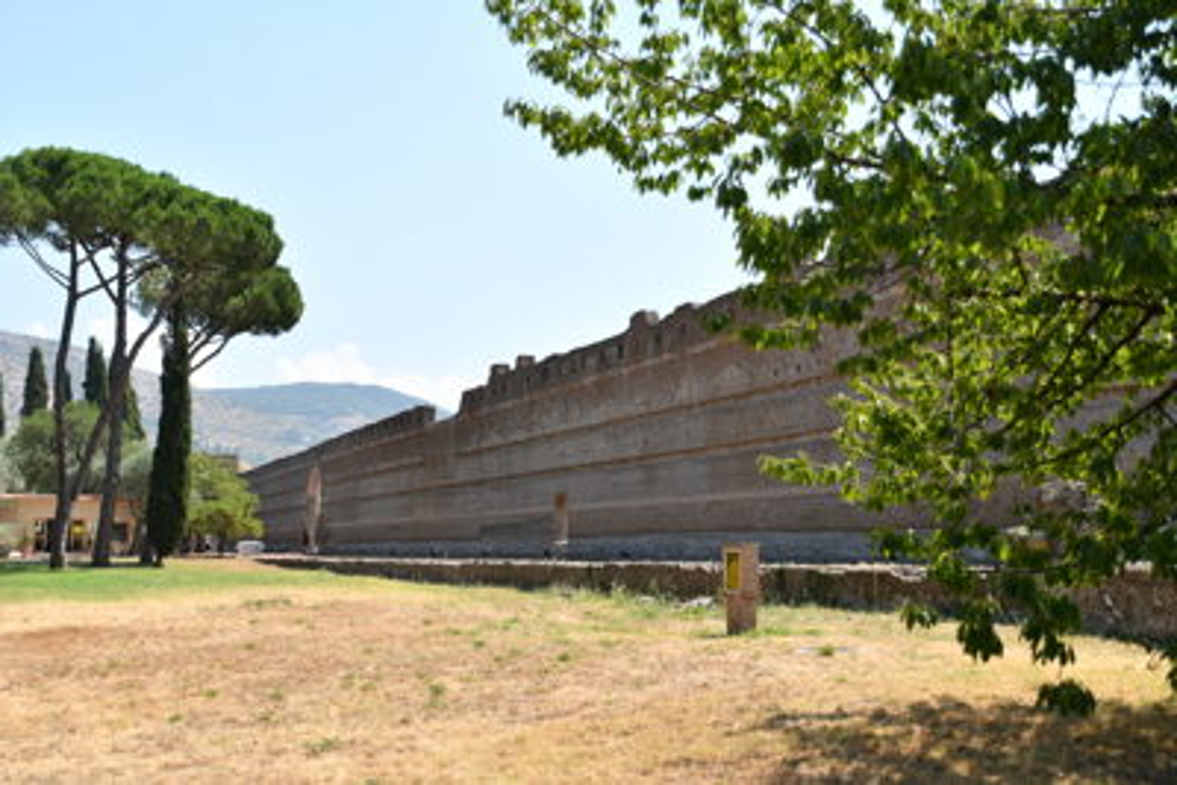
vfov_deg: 34.2
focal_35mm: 39
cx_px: 588
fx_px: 1275
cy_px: 392
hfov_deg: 49.5
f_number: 4
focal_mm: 26
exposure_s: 1/640
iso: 100
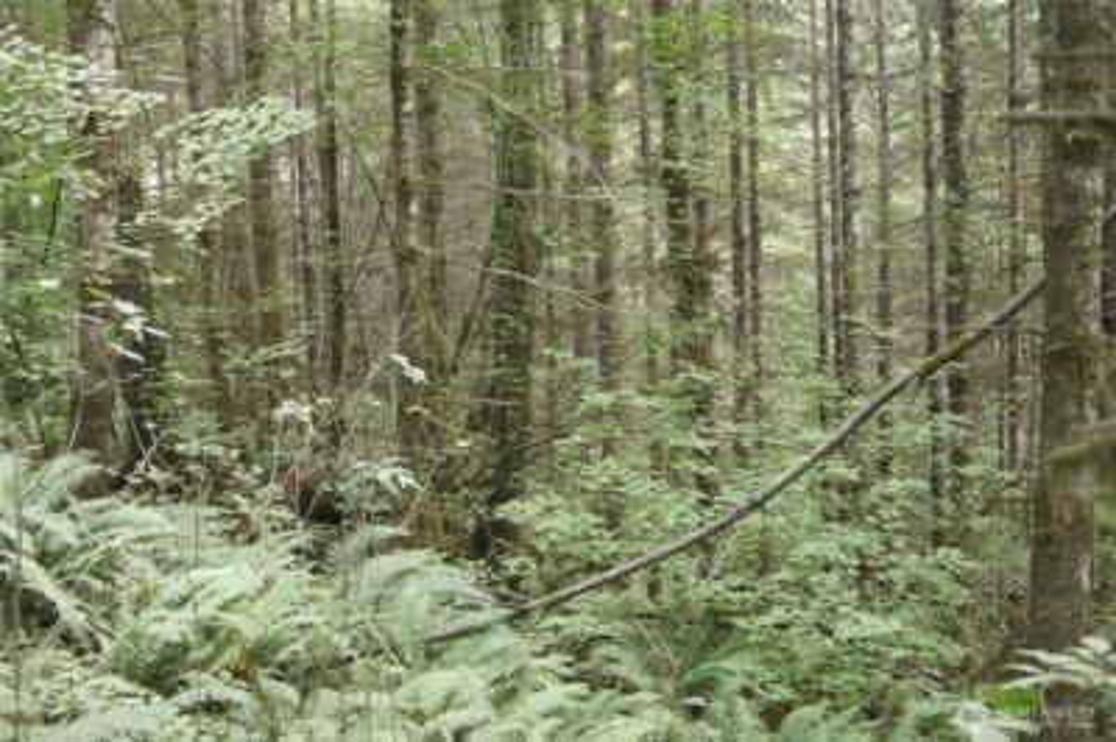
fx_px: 1626
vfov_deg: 25.7
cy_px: 371
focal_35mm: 52
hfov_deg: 37.9
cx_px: 558
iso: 2500
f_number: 5
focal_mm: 35
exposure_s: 1/60
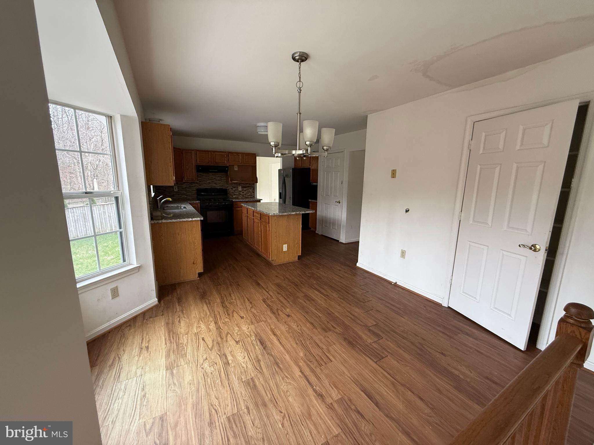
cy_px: 222
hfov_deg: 102.1
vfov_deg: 85.7
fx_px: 240
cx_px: 297
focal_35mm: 14
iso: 320
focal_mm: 2.22
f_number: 2.2
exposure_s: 1/99
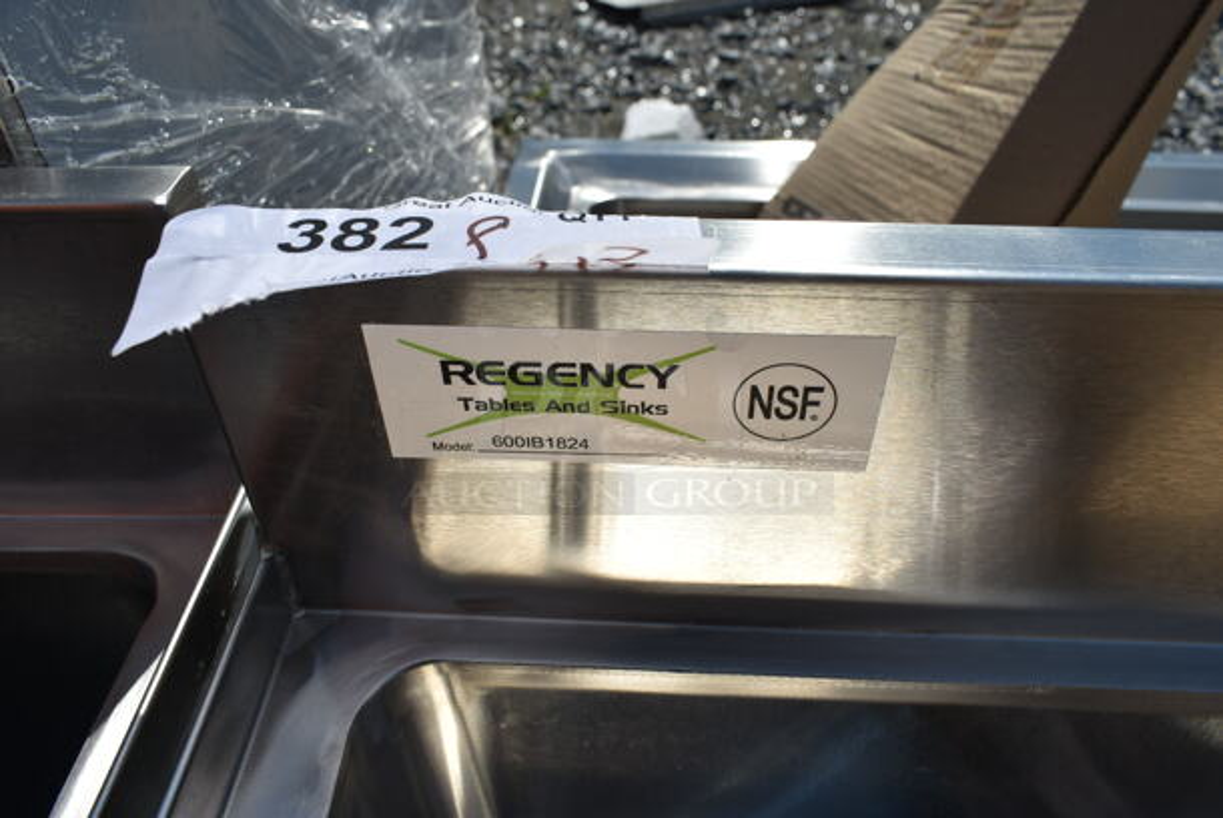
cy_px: 409
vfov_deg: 48.0
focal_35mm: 27
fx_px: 918
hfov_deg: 67.3
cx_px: 612
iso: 100
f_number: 10
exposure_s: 1/400
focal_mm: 18
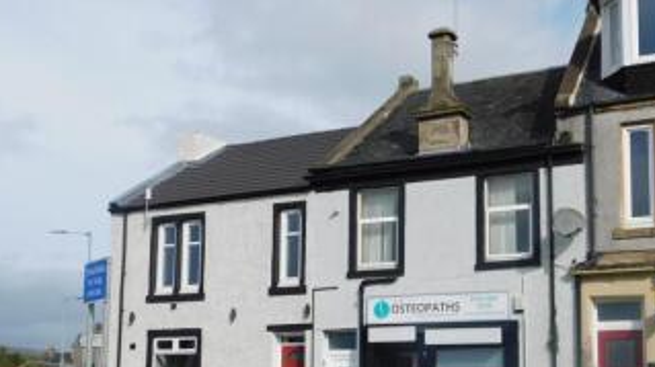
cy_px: 290
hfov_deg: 39.6
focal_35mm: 52
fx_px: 903
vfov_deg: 22.7
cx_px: 414
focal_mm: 6.3
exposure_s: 1/500
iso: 125
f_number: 7
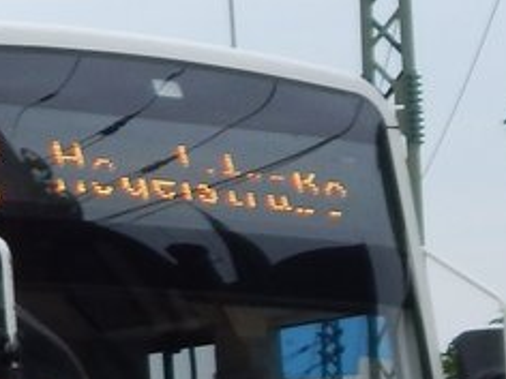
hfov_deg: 10.0
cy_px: 409
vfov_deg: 8.5
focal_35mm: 173
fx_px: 2529
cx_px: -714
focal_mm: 6.1
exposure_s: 1/800
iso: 125
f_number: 3.3
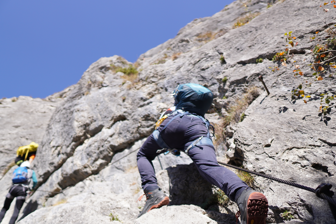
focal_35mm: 24
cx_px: 168
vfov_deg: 53.1
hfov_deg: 73.7
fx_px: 224
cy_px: 112
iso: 100
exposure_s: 1/4000
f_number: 1.4
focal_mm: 16
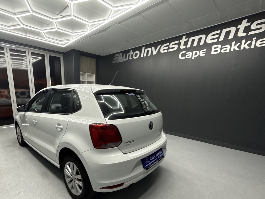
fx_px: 138
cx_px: 107
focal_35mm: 18
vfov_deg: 70.5
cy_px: 123
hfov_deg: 86.7
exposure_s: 1/100
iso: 160
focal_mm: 2.22
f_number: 2.2
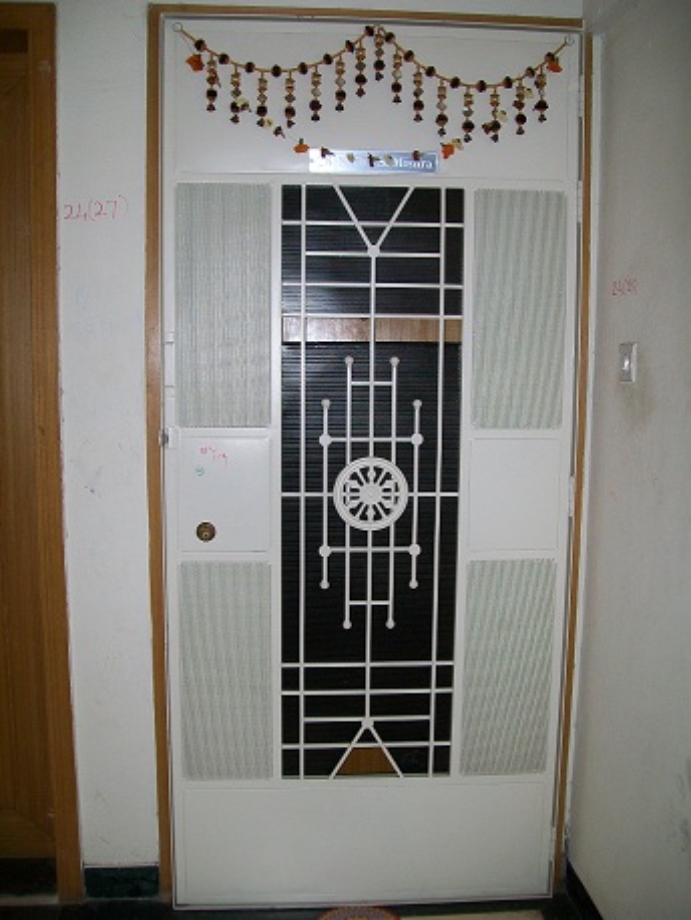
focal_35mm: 34
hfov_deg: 41.8
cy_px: 460
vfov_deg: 53.9
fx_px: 904
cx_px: 346
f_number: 2.7
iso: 64
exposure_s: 1/60
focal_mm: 6.1
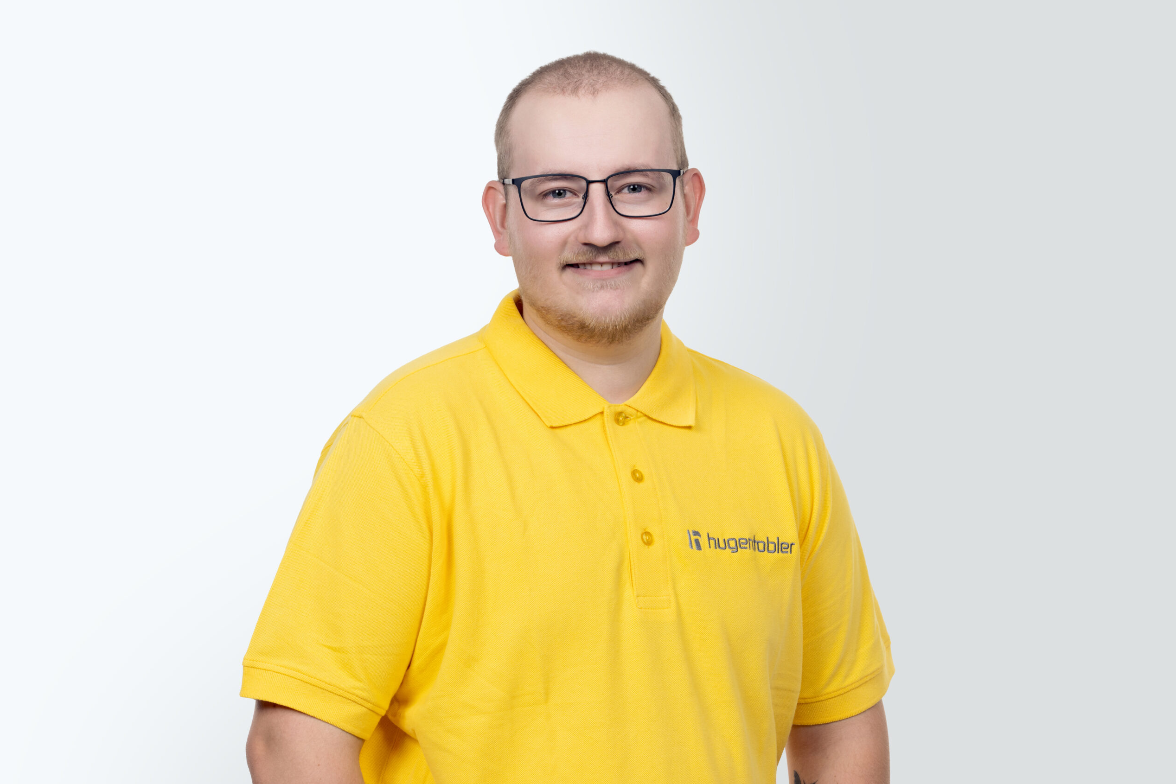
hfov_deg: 19.3
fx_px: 3463
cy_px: 395
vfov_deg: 12.9
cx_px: 588
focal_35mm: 106
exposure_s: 1/60
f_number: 14
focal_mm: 105
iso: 100
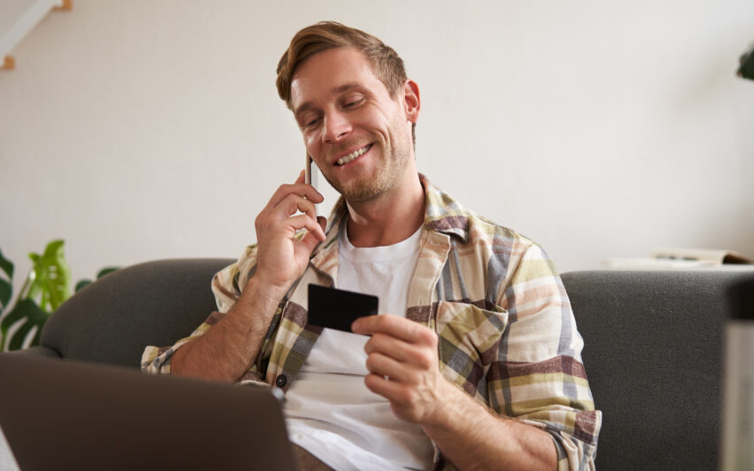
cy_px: 306
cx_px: 409
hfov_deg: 44.3
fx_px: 925
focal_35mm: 45
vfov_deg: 28.4
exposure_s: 1/100
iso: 200
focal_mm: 35
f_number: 2
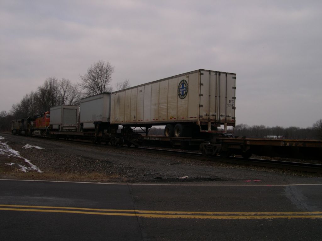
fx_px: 353
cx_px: 161
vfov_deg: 37.7
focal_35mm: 38
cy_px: 120
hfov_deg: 49.0
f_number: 7.6
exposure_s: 1/158
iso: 100
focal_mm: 8
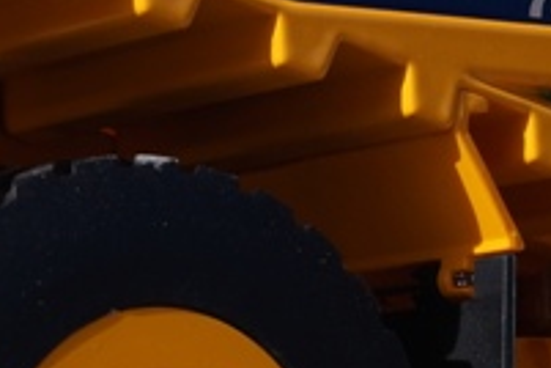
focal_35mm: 224
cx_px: 175
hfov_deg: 9.2
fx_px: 3428
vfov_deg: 6.1
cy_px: 253
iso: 100
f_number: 8
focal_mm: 26
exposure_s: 1/400
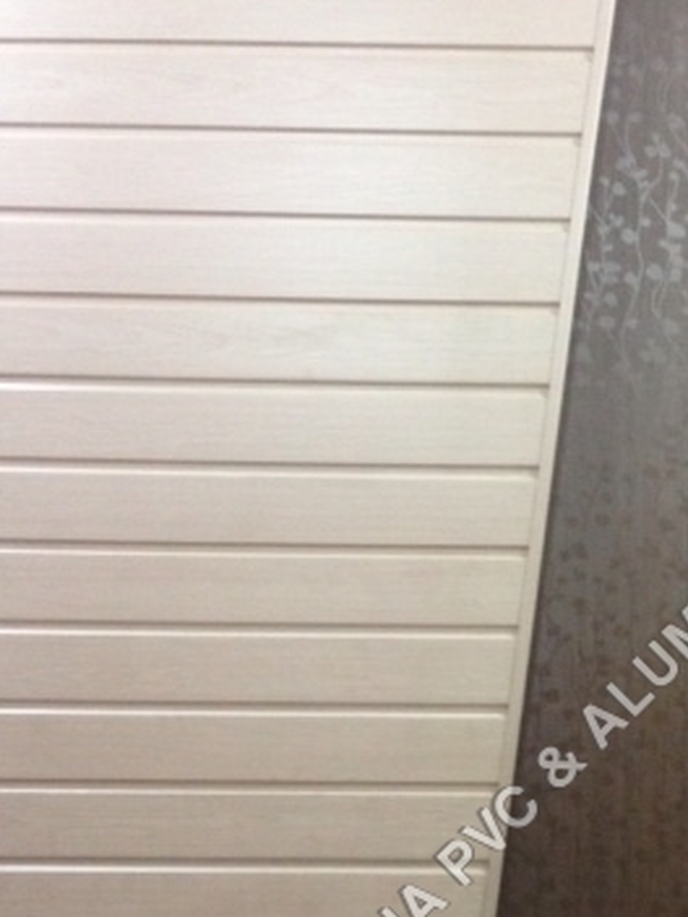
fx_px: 1590
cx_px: 568
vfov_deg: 31.2
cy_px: 753
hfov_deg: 24.0
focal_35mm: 60
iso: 250
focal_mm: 4.13
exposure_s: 1/20
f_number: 2.4
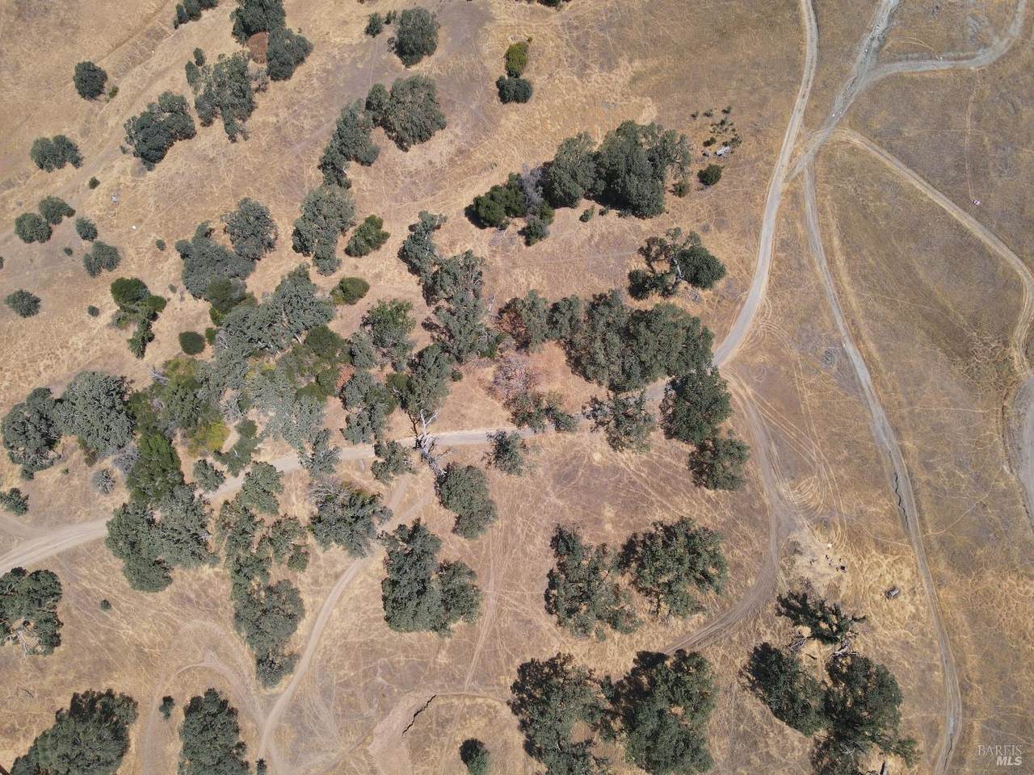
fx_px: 717
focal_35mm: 24
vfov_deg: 56.8
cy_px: 388
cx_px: 517
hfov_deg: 71.6
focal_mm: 4.5
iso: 100
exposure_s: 1/640
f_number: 2.8
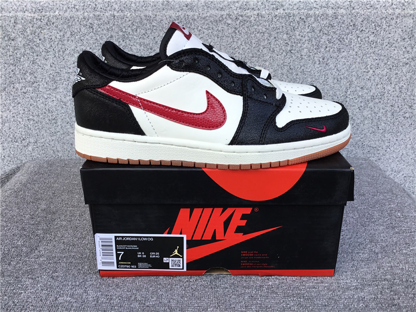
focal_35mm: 31
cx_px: 208
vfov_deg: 45.4
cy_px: 156
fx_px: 373
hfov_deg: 58.4
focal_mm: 3.3
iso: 25
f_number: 2.4
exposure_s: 1/126
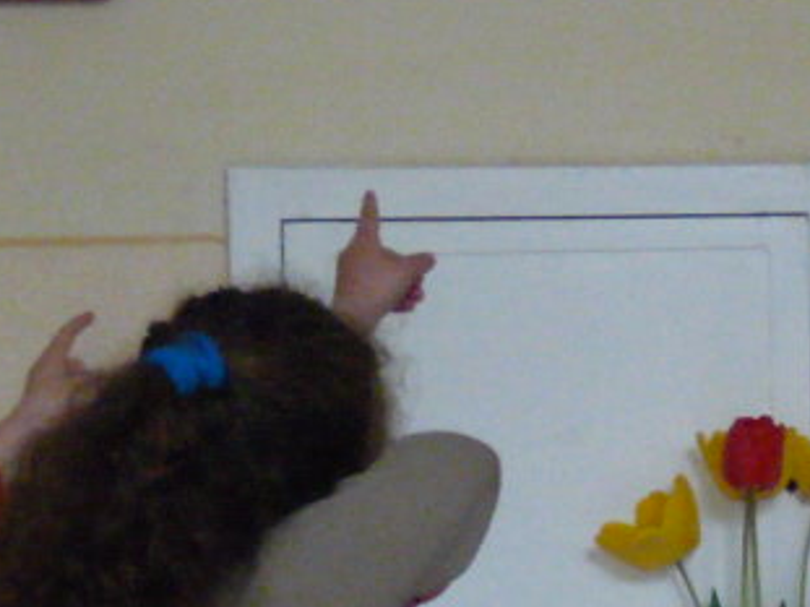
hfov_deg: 8.0
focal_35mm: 245
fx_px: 5731
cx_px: 792
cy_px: 419
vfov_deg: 6.1
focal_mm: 11.9
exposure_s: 1/40
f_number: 3.4
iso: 800
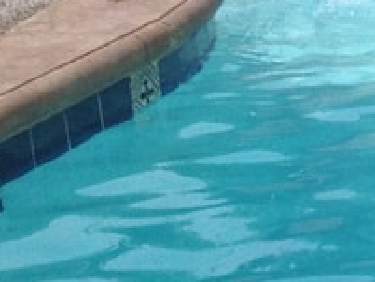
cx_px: 872
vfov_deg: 6.4
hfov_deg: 7.9
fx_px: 2515
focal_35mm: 232
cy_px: 116
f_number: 2.4
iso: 64
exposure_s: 1/3067
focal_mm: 4.28
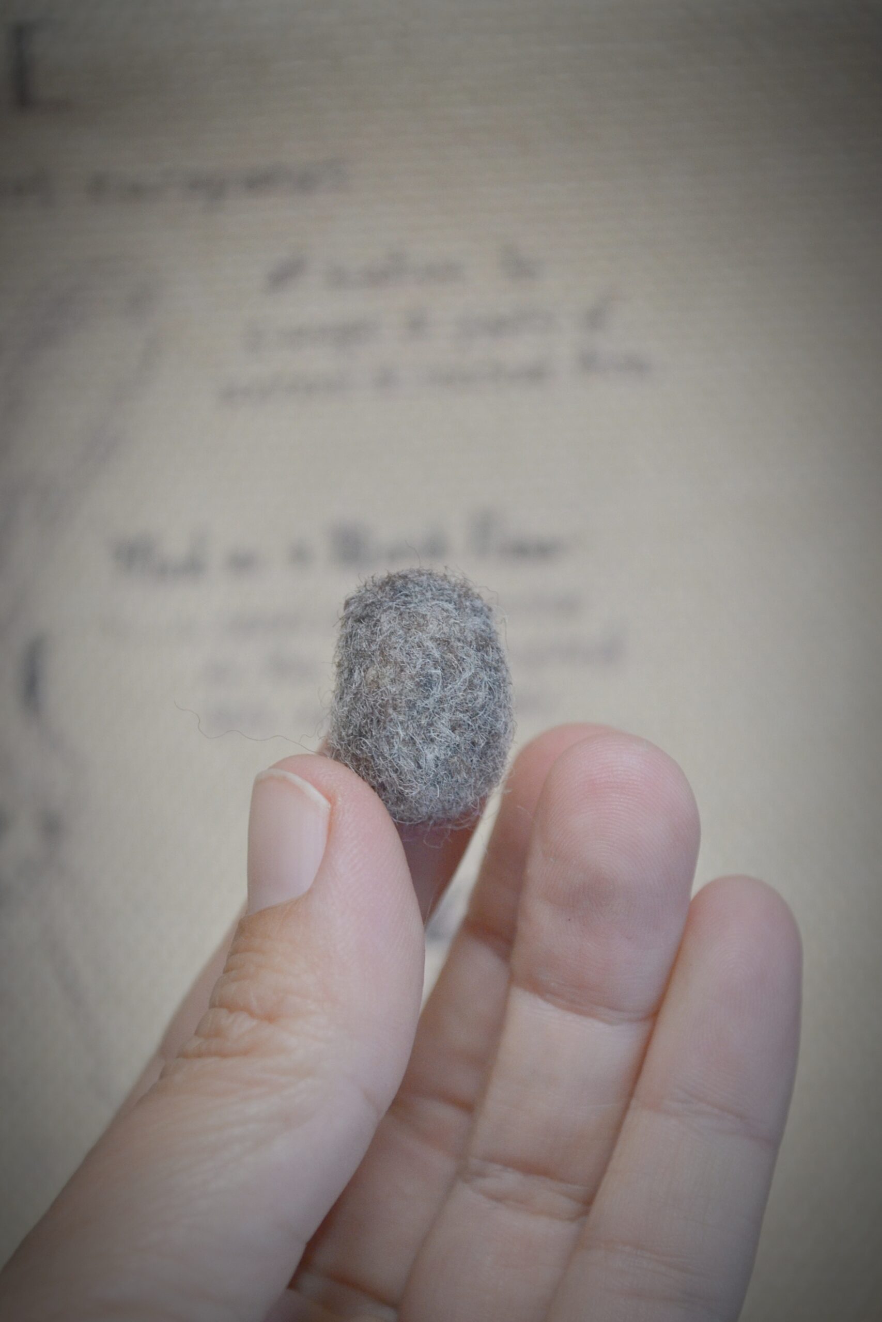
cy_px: 661
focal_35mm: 78
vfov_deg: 26.0
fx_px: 2866
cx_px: 441
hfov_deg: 17.5
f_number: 6.3
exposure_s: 1/200
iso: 800
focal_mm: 52
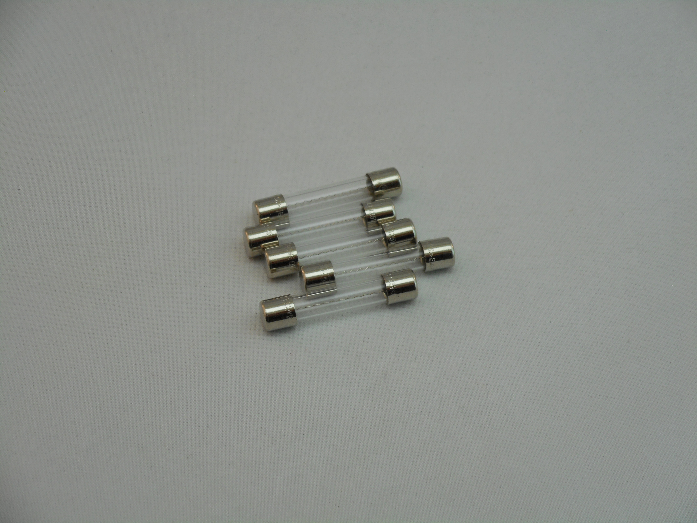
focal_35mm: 89
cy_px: 262
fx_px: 1792
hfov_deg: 22.0
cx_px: 348
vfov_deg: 16.6
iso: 110
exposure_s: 1/60
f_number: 5.6
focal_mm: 15.9
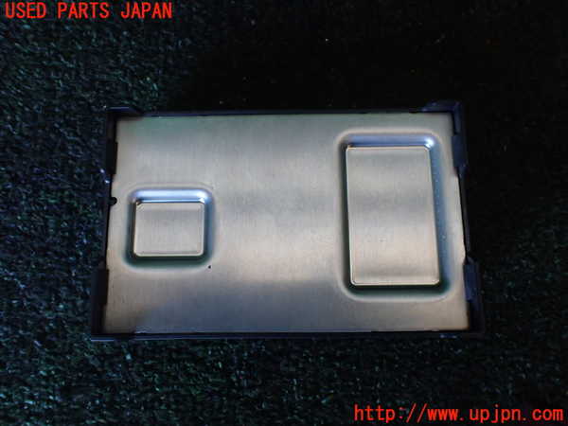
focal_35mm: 30
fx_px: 492
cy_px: 213
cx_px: 284
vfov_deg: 46.8
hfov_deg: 60.0
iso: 640
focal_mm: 5.4
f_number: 2.3
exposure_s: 1/125
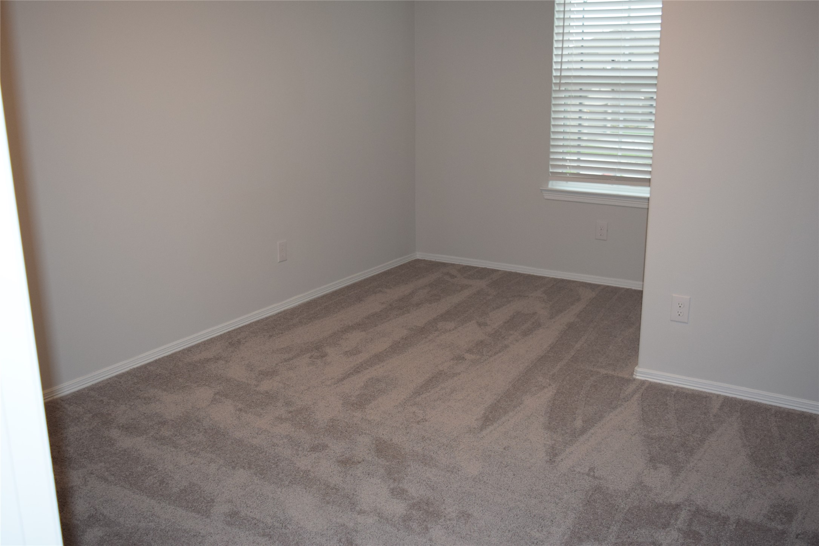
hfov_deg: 53.1
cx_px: 410
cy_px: 273
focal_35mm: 36
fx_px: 819
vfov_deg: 36.9
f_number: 4.5
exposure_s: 1/80
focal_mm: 24
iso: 800
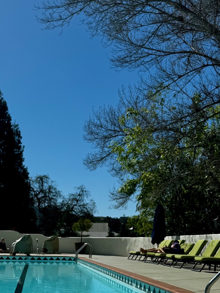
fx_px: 441
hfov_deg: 27.1
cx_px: 22
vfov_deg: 34.9
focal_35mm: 52
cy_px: 258
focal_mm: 6.76
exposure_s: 1/12346
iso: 80
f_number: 1.78
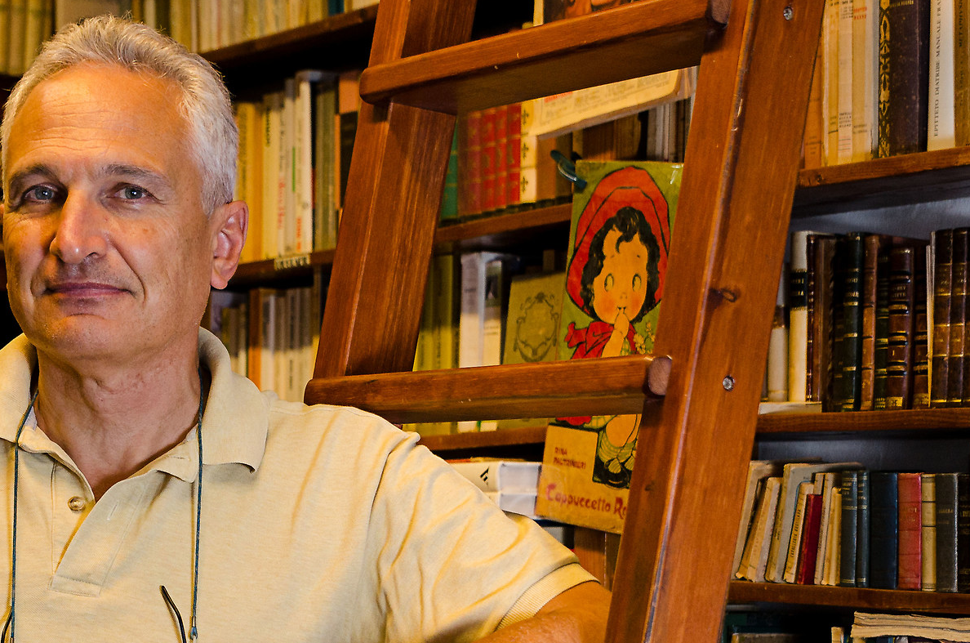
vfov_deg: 13.1
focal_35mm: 103
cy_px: 579
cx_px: 365
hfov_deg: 19.8
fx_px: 2770
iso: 320
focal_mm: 34
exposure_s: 1/125
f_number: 4
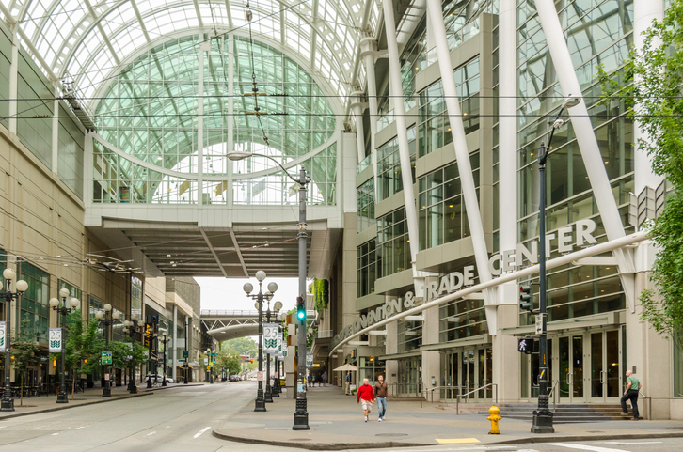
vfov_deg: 39.8
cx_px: 342
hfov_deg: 57.3
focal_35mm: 33
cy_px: 226
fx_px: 625
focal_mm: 22
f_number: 10
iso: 1600
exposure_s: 1/100
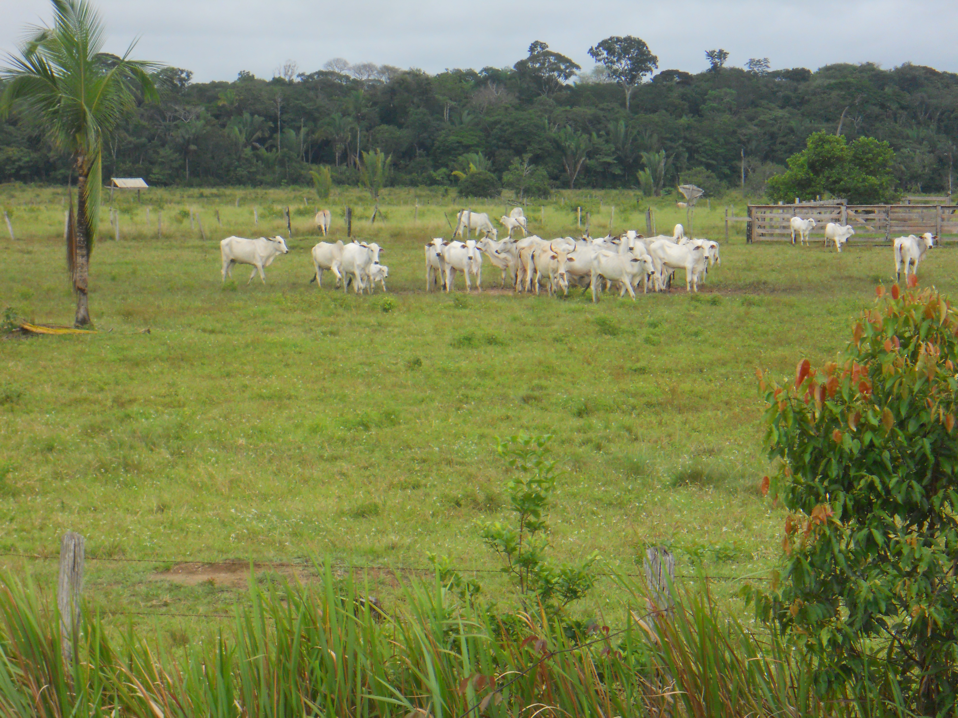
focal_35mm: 140
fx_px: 3875
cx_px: 479
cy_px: 359
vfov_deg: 10.6
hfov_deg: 14.1
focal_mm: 25
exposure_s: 1/500
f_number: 6.6
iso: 250
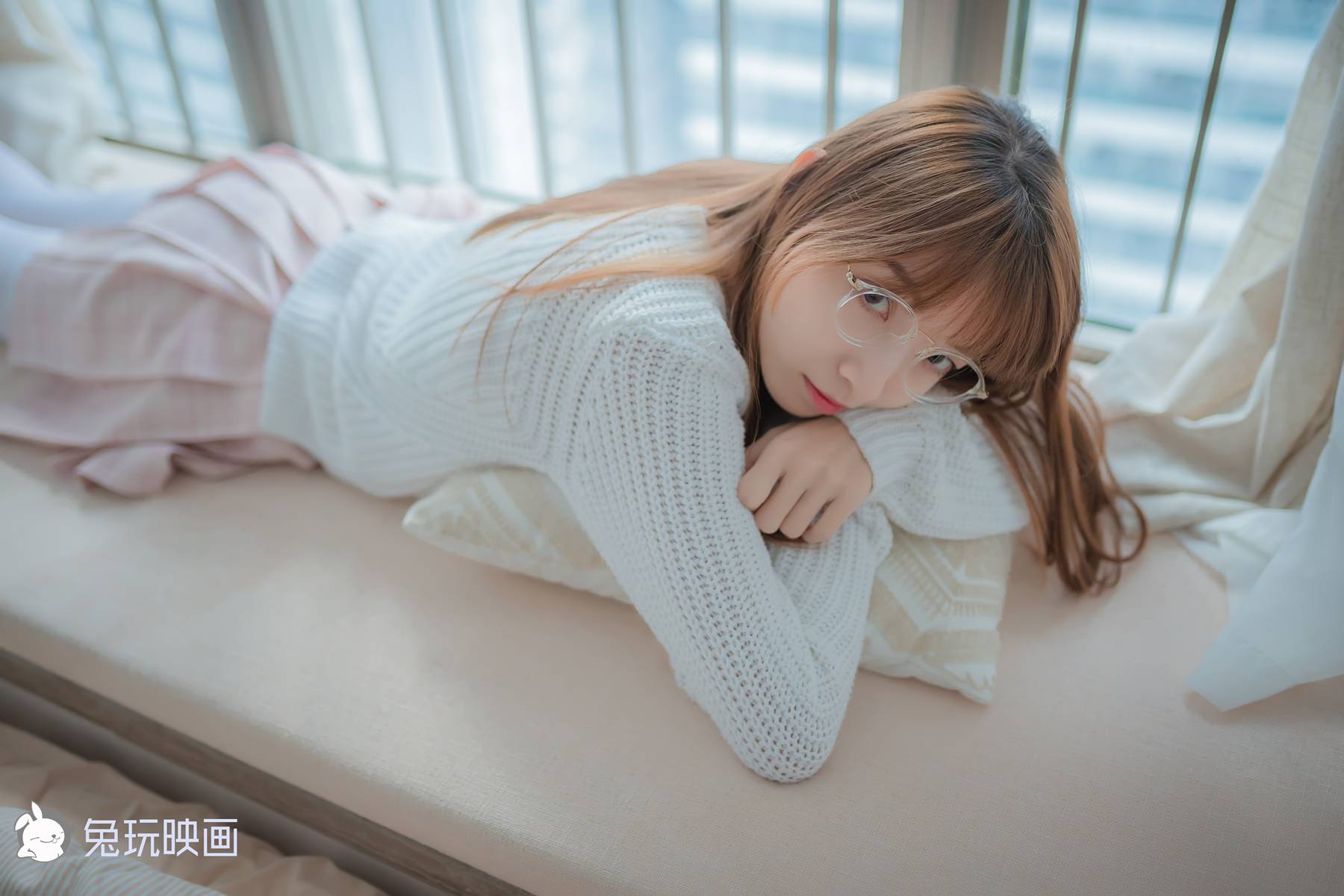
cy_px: 448
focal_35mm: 35
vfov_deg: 37.9
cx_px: 672
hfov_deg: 54.4
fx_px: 1307
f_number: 1.8
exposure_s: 1/160
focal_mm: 35
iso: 1000
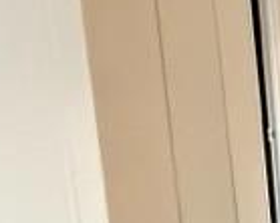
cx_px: 548
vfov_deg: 24.1
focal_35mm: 63
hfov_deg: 19.2
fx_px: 522
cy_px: 74
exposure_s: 1/60
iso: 1000
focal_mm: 2.22
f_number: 2.2
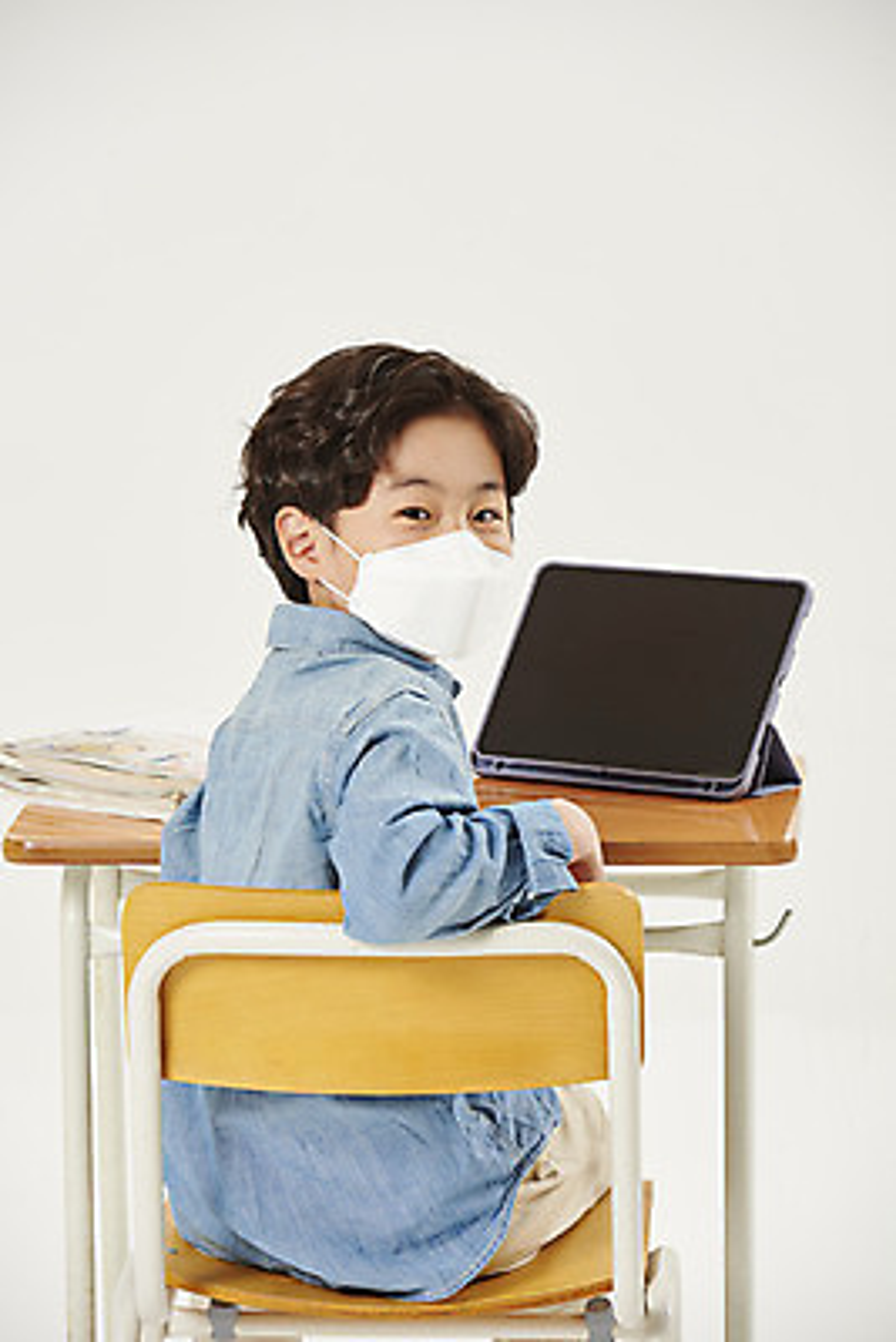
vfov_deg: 10.3
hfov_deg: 6.9
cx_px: 448
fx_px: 7460
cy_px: 671
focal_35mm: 200
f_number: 8
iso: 125
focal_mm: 200
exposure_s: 1/125
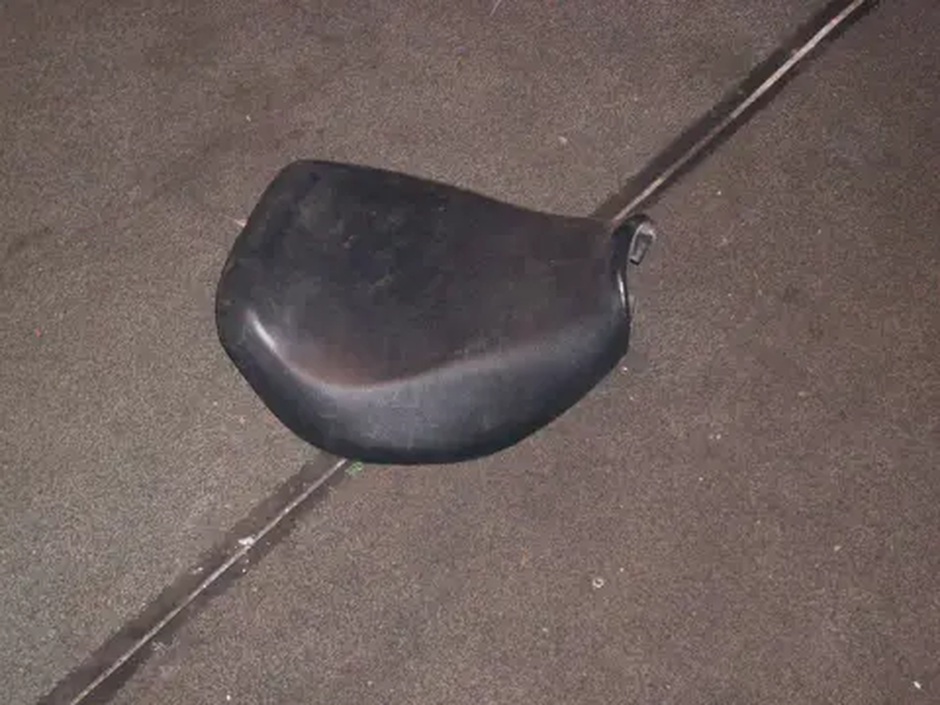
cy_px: 352
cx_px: 470
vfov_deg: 27.5
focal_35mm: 53
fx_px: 1439
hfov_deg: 36.2
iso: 300
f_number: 3.4
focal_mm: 8.9
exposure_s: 1/60
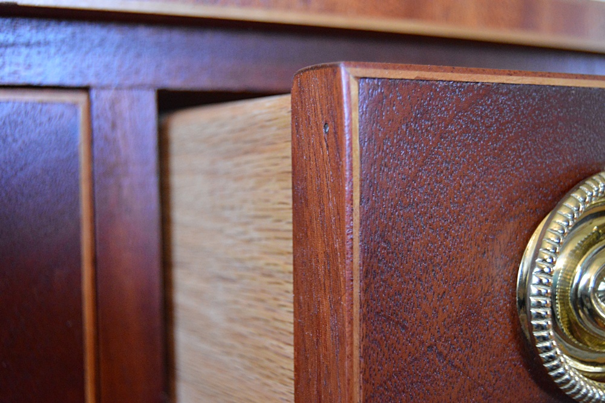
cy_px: 202
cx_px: 302
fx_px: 781
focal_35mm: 46
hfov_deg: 42.4
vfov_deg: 28.9
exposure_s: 1/30
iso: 3200
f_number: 4.2
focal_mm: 31
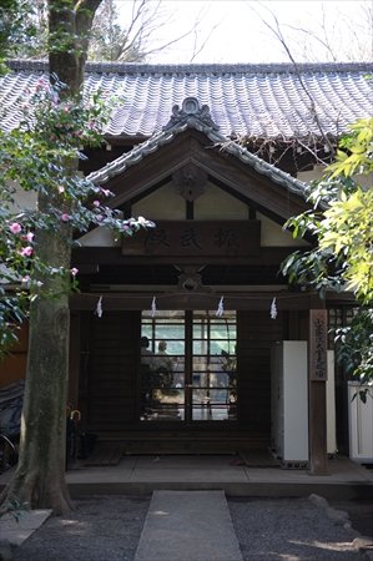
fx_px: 857
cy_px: 280
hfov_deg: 24.6
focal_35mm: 55
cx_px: 186
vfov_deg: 36.3
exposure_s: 1/200
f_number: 3.2
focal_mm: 55
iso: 500
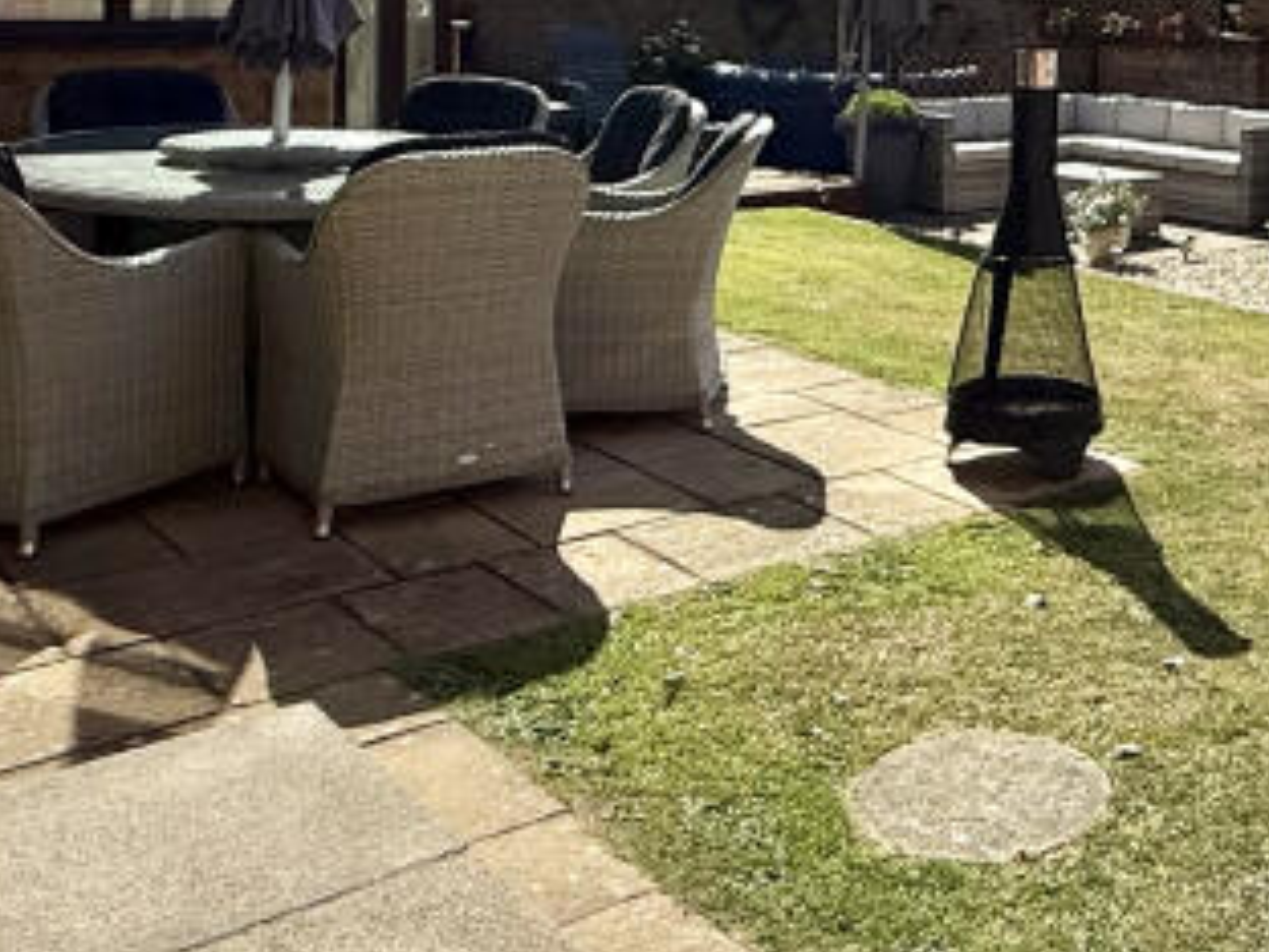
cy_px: -12
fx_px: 1686
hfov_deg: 37.2
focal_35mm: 46
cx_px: 1253
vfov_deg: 29.3
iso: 50
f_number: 2.2
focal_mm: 2.22
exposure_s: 1/5155
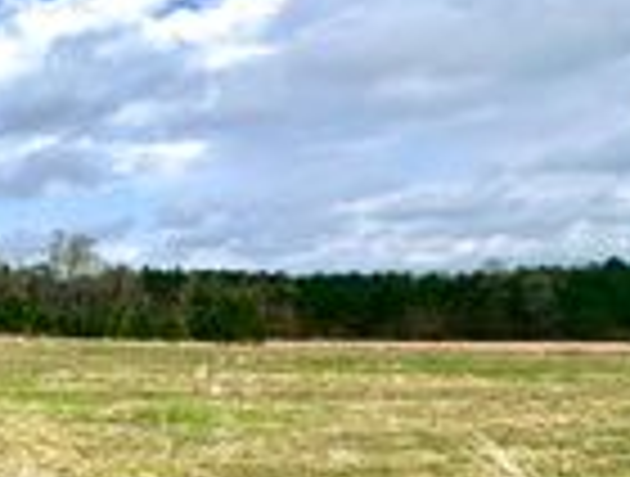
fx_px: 913
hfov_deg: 28.0
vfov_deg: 29.0
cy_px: 333
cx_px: -274
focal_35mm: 50
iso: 50
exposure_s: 1/2817
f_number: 2.2
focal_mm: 2.22
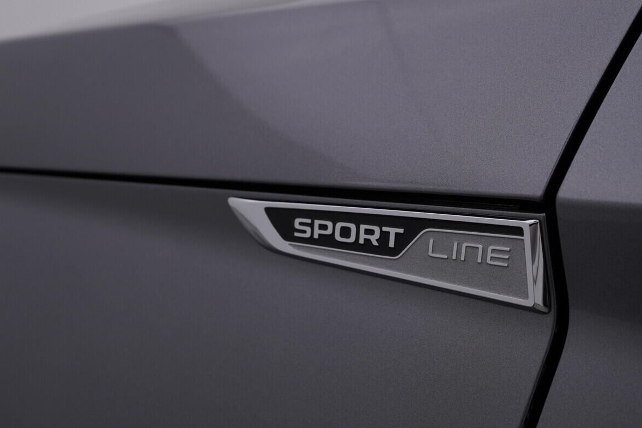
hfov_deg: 44.5
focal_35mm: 44
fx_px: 785
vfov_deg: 30.5
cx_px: 324
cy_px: 239
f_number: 5.6
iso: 125
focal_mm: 24
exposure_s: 1/125
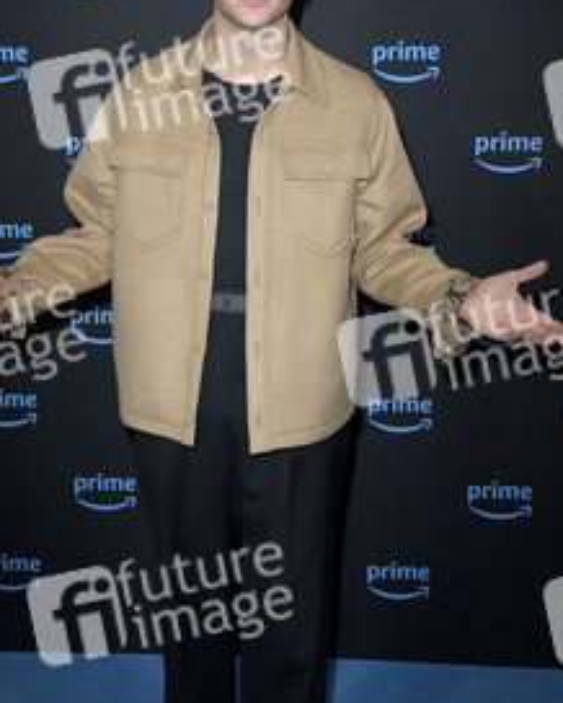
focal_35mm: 62
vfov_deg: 30.2
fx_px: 1290
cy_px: 217
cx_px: 235
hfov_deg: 24.6
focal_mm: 45
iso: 800
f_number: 5.6
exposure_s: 1/250
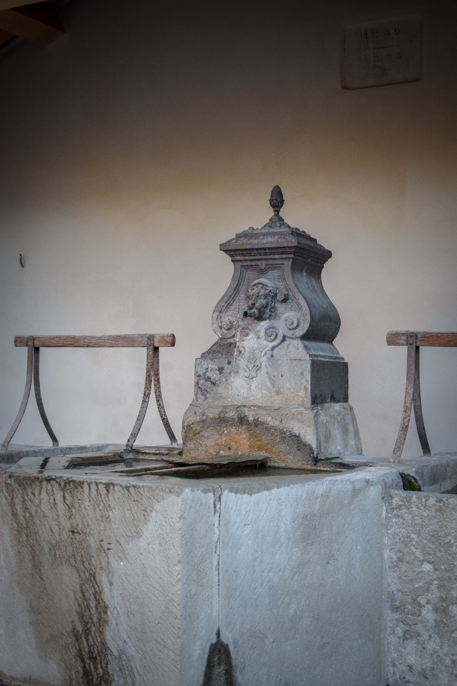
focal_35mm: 51
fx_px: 971
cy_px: 343
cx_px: 228
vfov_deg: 38.9
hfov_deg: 26.5
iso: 1600
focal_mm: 34
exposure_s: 1/400
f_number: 4.5
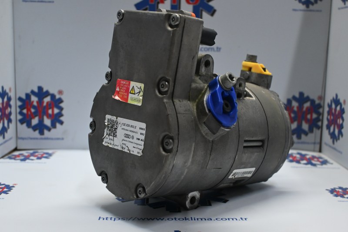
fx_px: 435
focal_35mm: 45
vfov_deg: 29.9
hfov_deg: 43.6
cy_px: 116
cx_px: 174
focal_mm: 30
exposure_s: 1/125
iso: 1400
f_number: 4.8
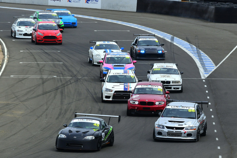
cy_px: 79
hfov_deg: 6.0
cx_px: 118
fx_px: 2272
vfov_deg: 4.0
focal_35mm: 345
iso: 400
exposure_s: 1/640
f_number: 11
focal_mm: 230
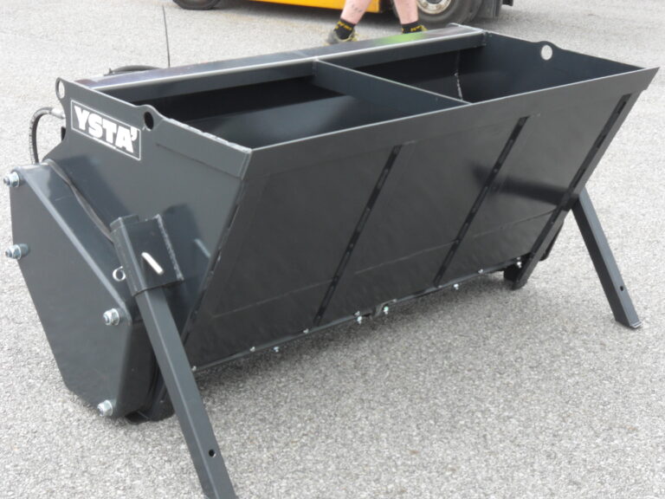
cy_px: 250
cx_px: 332
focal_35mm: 63
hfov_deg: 30.7
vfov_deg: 23.3
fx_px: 1210
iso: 80
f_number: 5.6
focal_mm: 11.2
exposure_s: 1/60
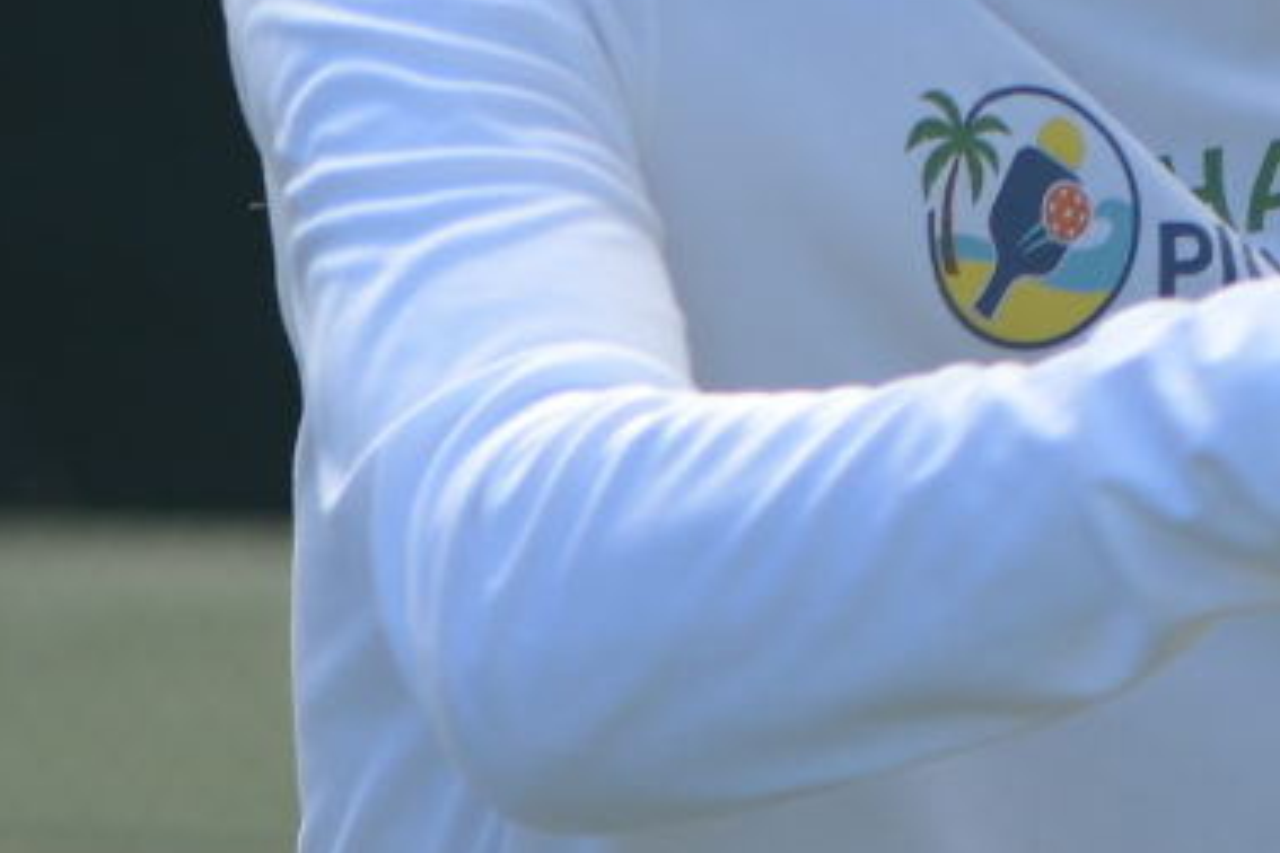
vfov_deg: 2.0
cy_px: -203
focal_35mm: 672
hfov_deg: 3.1
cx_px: 1480
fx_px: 23891
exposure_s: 1/400
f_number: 4
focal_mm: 105
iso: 100
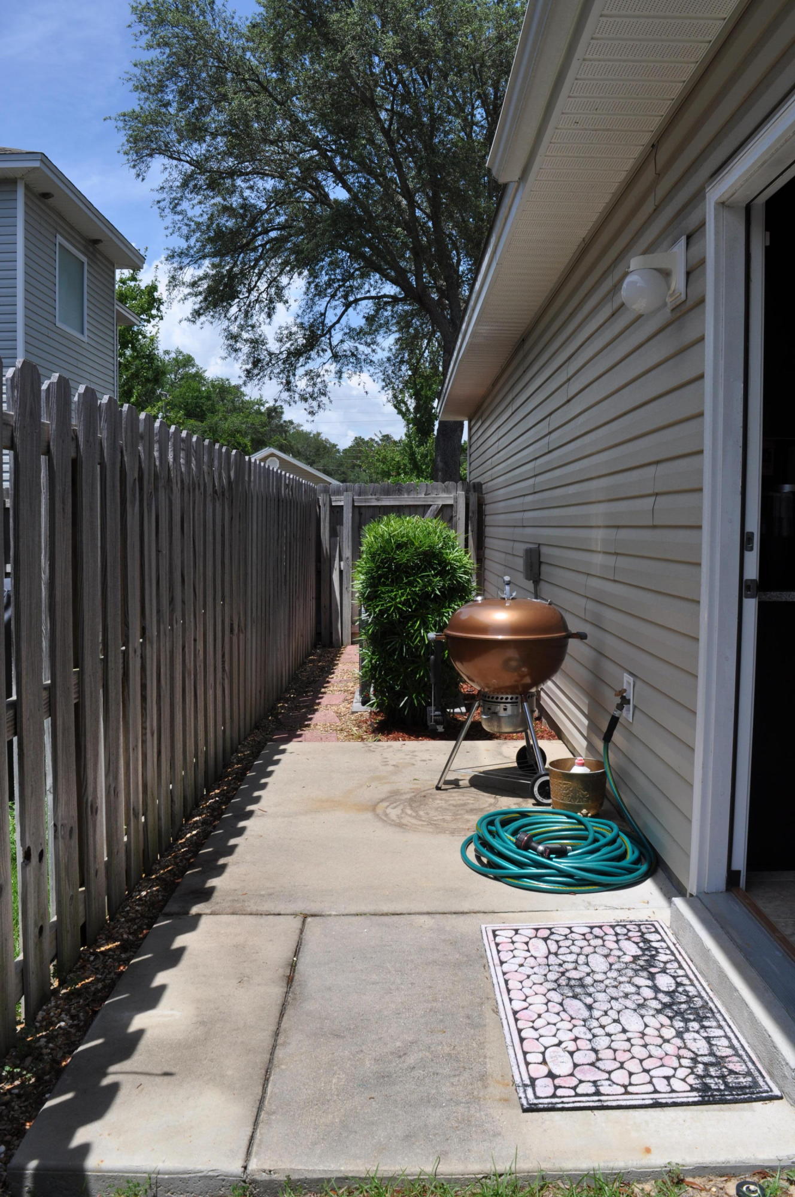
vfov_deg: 67.4
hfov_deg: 47.8
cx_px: 398
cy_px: 598
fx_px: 897
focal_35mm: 27
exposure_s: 1/400
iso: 200
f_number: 10
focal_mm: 18
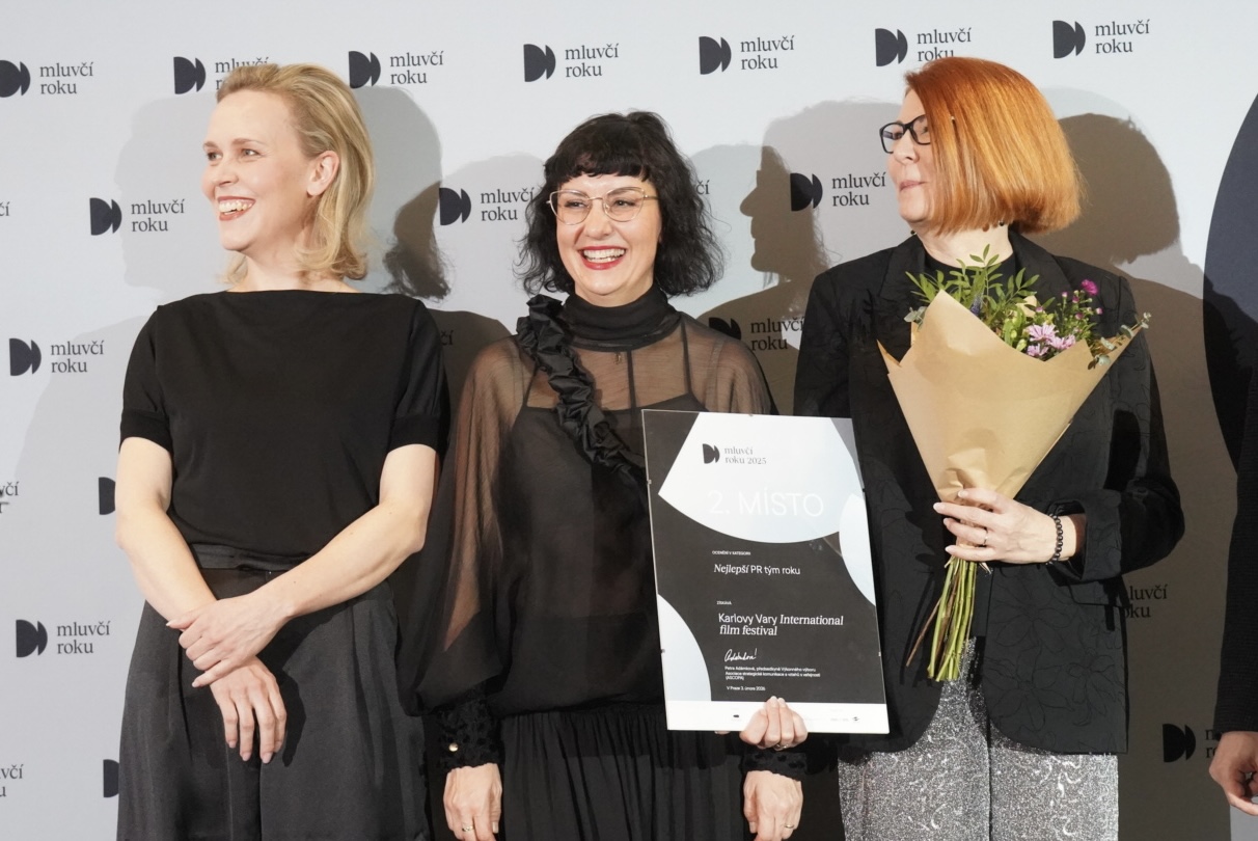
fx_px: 3112
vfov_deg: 15.4
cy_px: 420
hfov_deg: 22.9
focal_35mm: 89
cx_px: 629
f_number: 4
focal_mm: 89
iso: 12800
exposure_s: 1/200
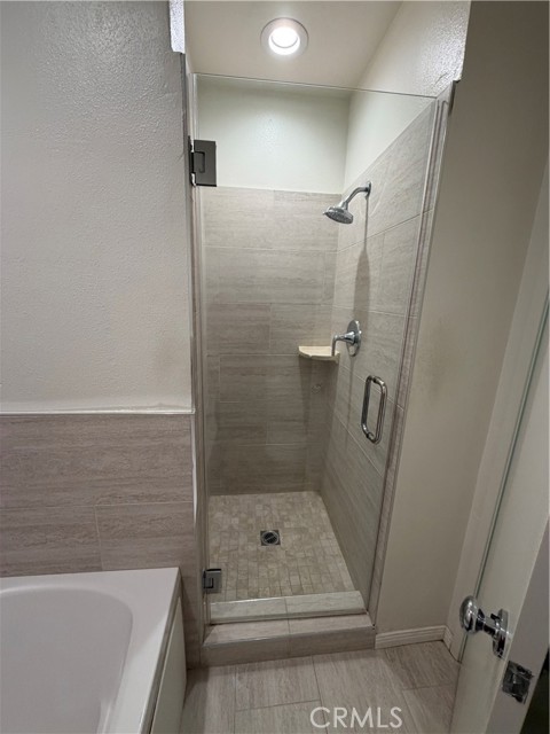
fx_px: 297
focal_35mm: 14
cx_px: 275
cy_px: 367
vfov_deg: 102.1
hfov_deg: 85.7
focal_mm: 2.22
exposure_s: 1/120
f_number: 2.2
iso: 160
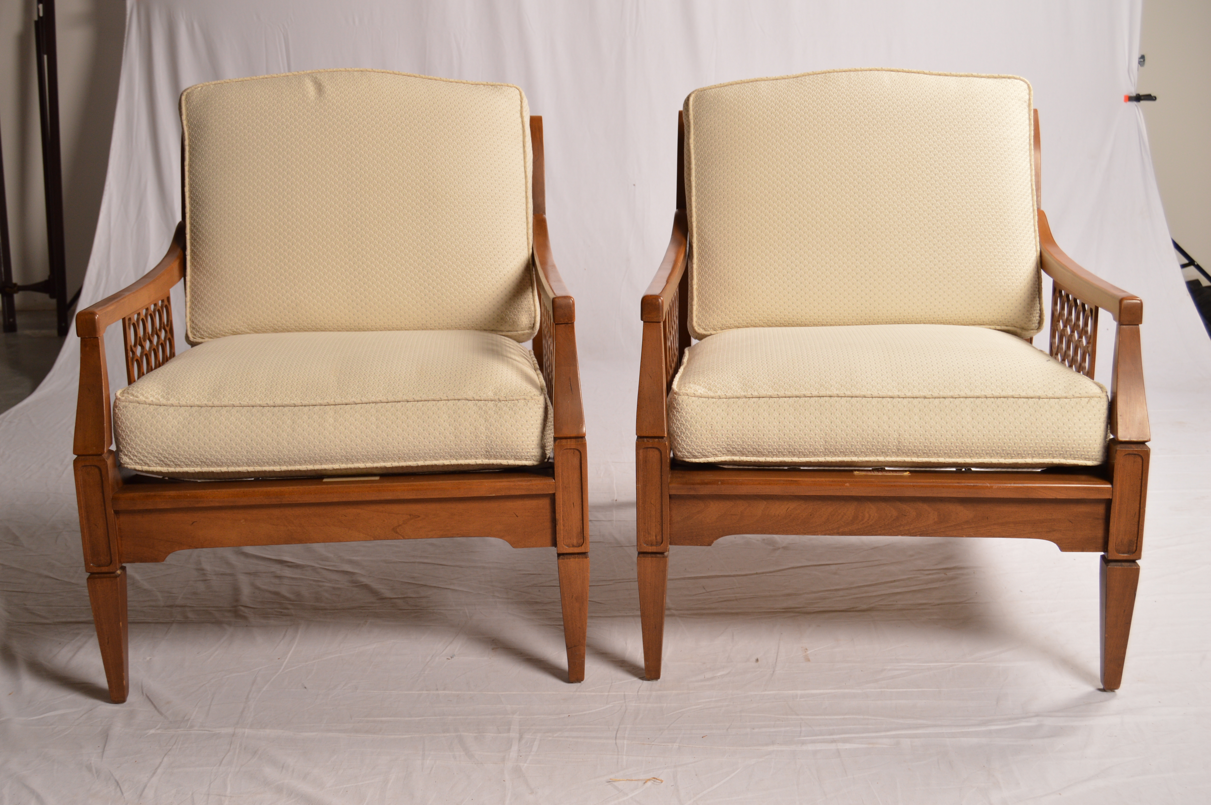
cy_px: 402
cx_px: 606
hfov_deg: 46.4
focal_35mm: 42
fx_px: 1412
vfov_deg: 31.8
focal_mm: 28
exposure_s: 1/160
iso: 200
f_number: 5.6
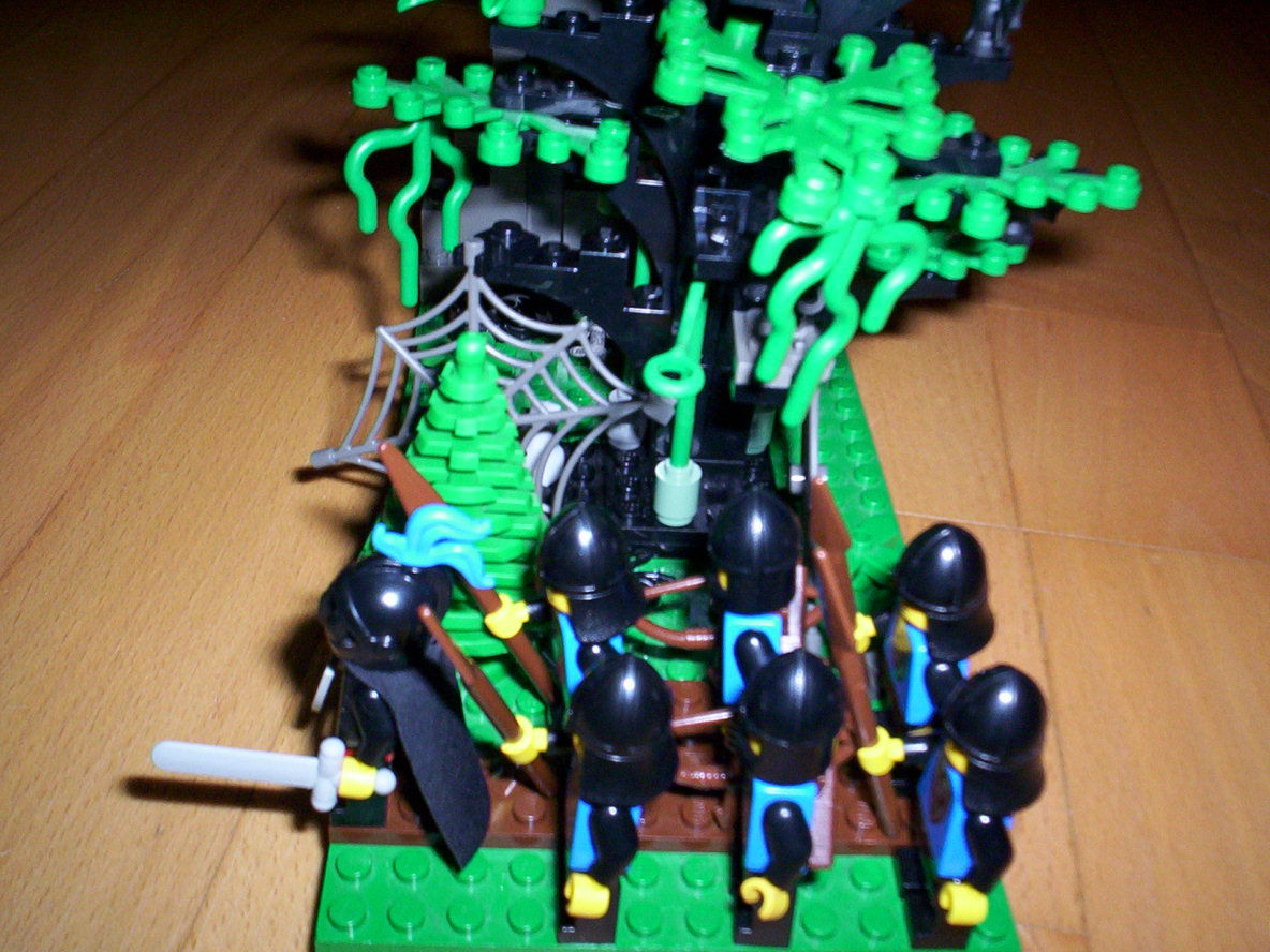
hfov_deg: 49.0
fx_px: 1394
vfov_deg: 37.7
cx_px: 635
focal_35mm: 38
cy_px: 476
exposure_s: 1/60
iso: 140
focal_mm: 4.99
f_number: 4.5
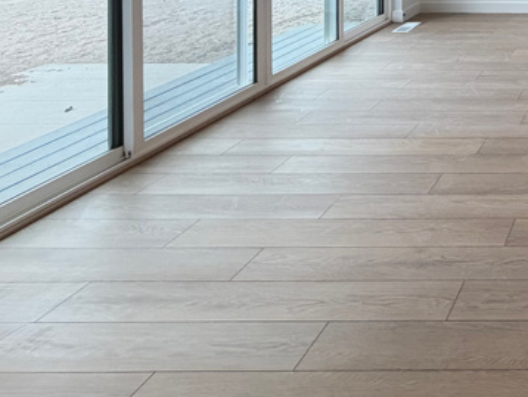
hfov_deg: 34.8
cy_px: -109
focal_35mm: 40
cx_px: 665
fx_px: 611
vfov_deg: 29.5
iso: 200
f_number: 2.2
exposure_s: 1/120
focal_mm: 2.22
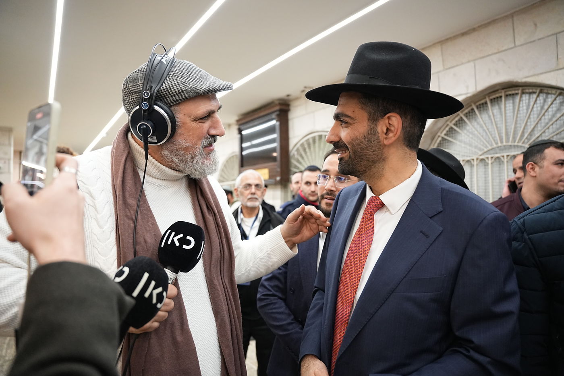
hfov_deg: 73.8
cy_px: 188
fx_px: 376
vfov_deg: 53.1
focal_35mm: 24
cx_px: 282
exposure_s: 1/320
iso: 4000
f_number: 2.8
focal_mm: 24
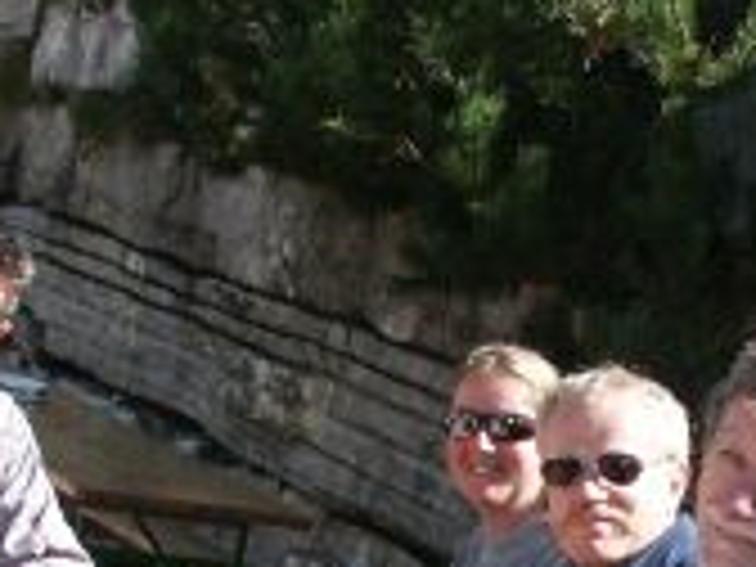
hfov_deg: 17.7
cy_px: 608
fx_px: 2424
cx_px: 522
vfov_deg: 13.1
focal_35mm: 111
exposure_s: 1/1000
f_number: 4
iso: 200
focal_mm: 7.21
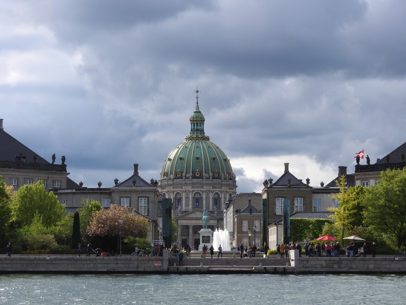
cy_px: 152
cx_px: 203
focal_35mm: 105
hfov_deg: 18.7
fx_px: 1232
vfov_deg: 14.1
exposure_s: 1/640
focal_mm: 18.8
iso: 100
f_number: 4.8
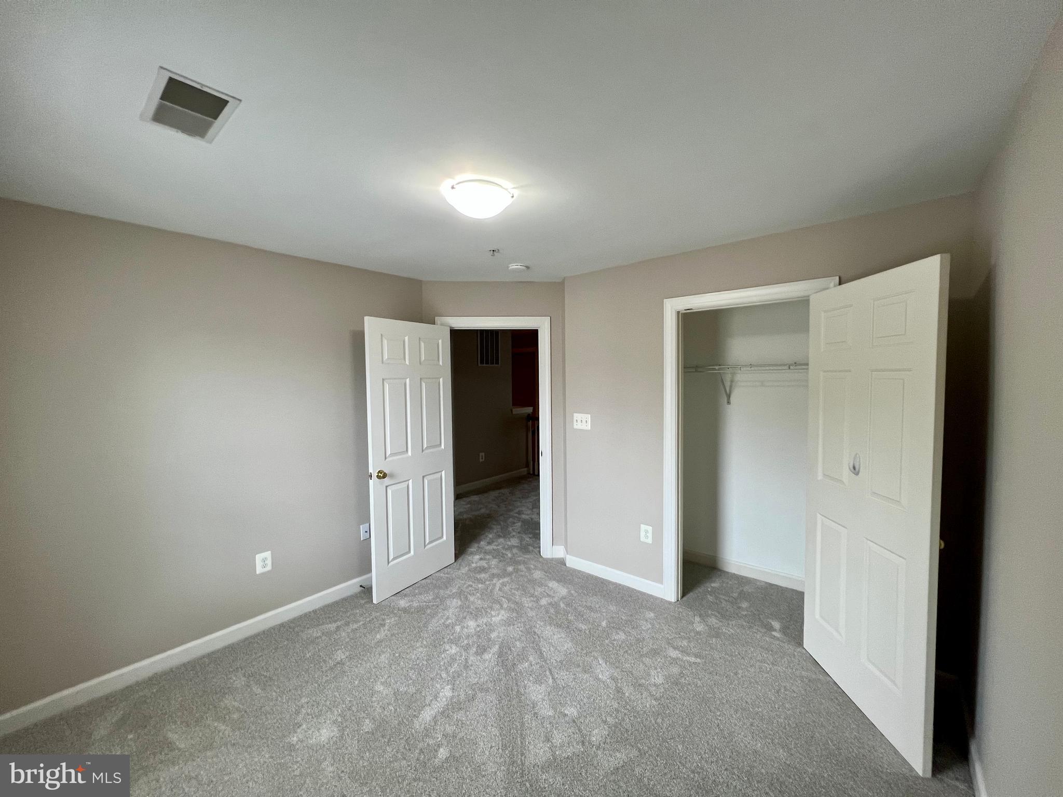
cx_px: 532
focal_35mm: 13
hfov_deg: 106.2
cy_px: 398
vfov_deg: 89.9
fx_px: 399
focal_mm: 1.57
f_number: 1.8
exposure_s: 1/120
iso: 160
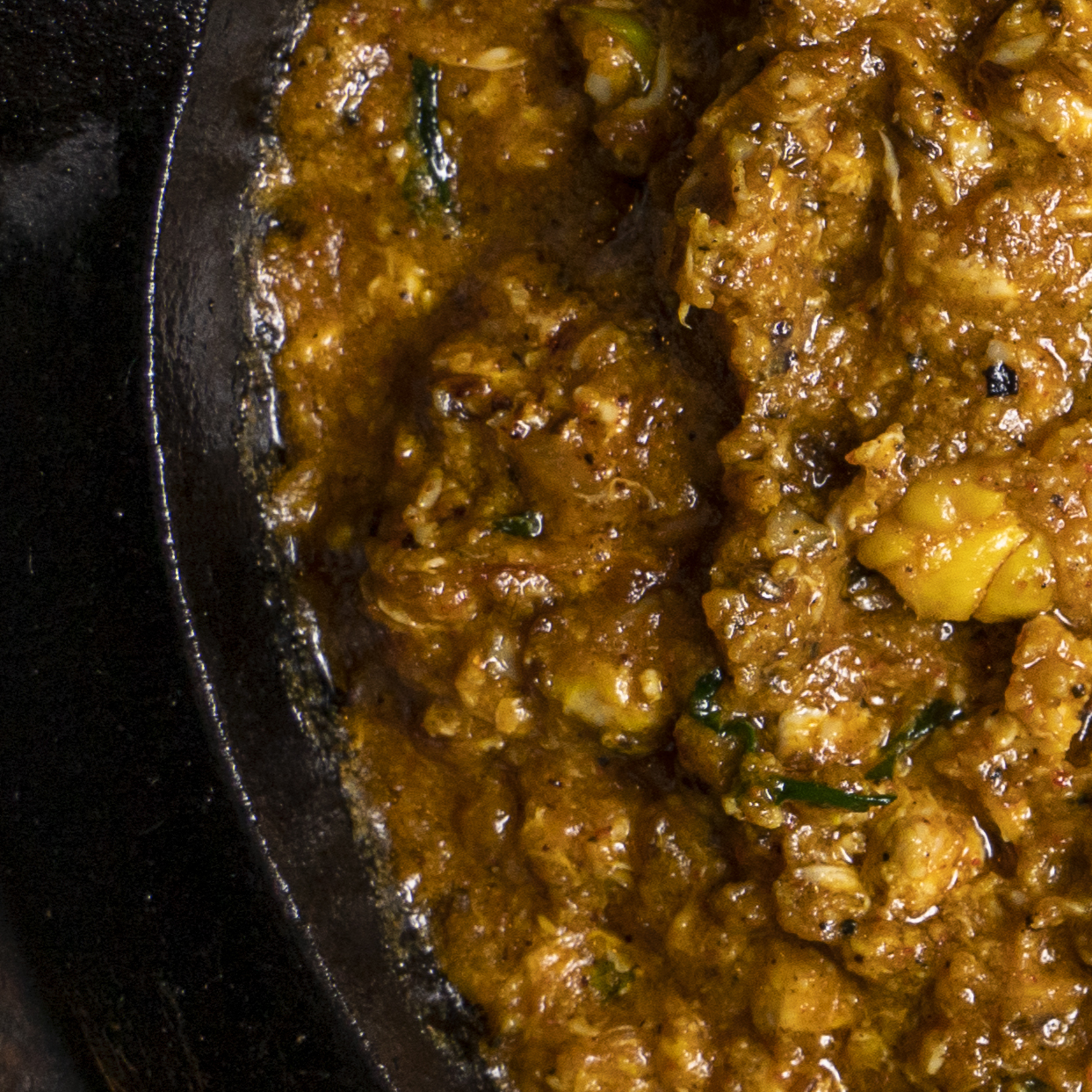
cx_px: 2303
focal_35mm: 174
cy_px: 600
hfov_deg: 9.3
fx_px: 6210
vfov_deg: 10.0
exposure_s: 1/125
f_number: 9
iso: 200
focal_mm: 32
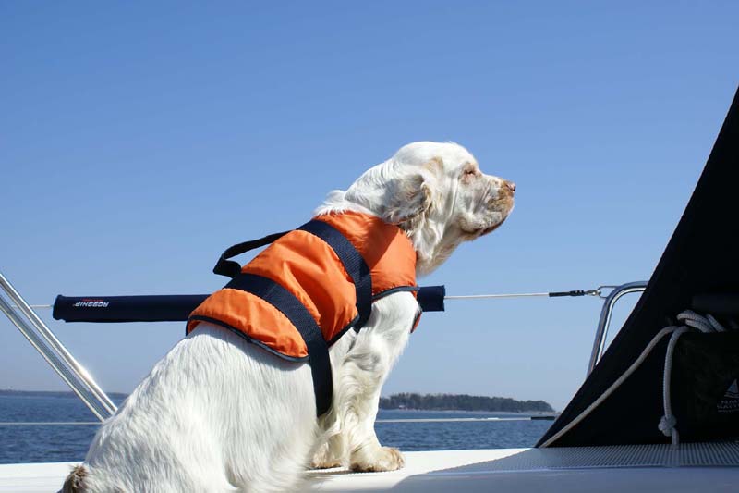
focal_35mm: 45
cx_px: 370
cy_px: 246
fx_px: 924
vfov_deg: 29.9
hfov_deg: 43.6
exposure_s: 1/250
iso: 100
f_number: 9
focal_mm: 30
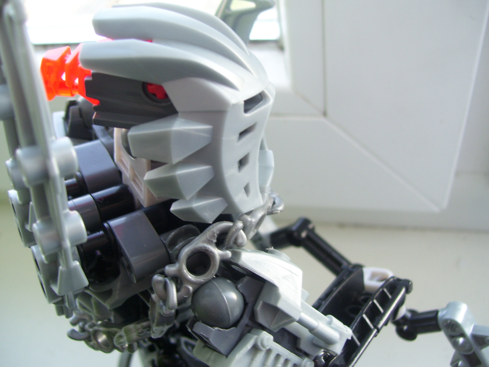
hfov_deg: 50.1
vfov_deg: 38.7
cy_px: 184
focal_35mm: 37
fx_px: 523
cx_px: 244
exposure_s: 1/30
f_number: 2.7
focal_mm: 6
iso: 80
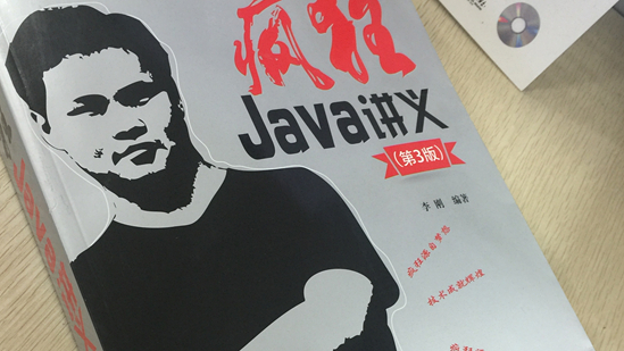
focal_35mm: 46
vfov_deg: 24.9
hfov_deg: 44.6
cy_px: 341
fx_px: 761
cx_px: 292
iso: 64
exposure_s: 1/17
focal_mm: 4.15
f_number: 2.2
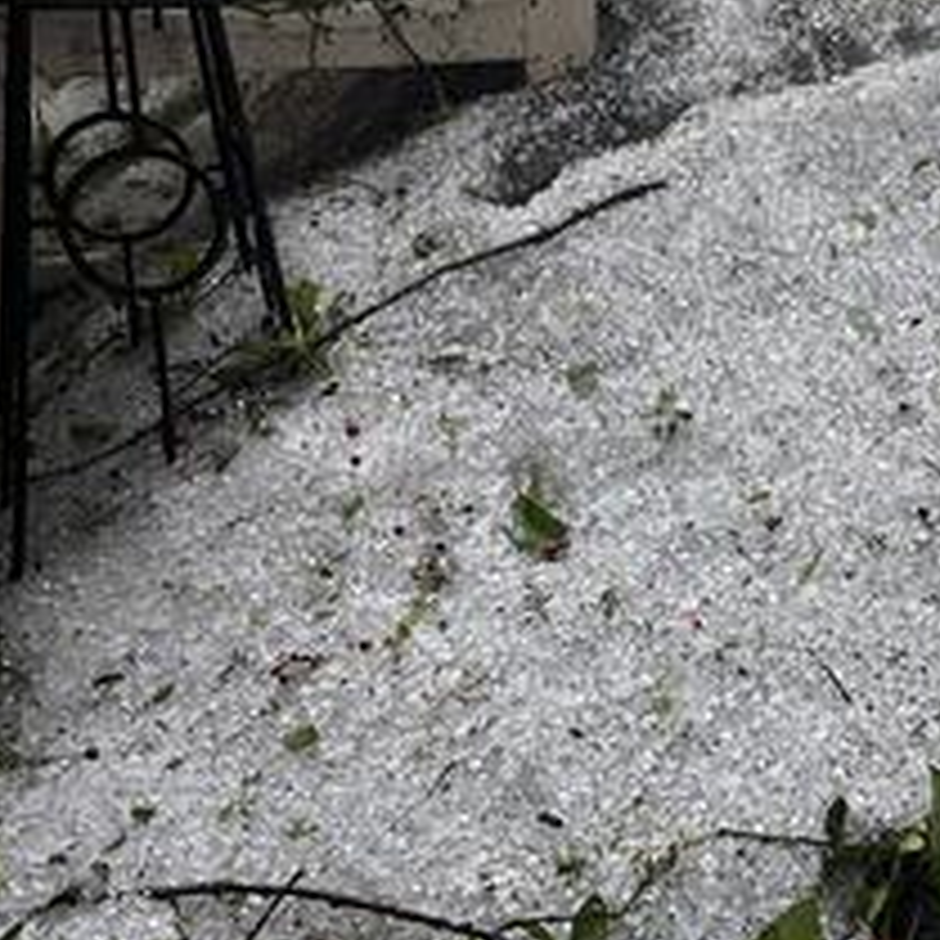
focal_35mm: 44
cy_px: 369
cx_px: 882
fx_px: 1352
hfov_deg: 35.6
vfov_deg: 38.2
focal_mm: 4.2
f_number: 1.6
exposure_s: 1/60
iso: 160
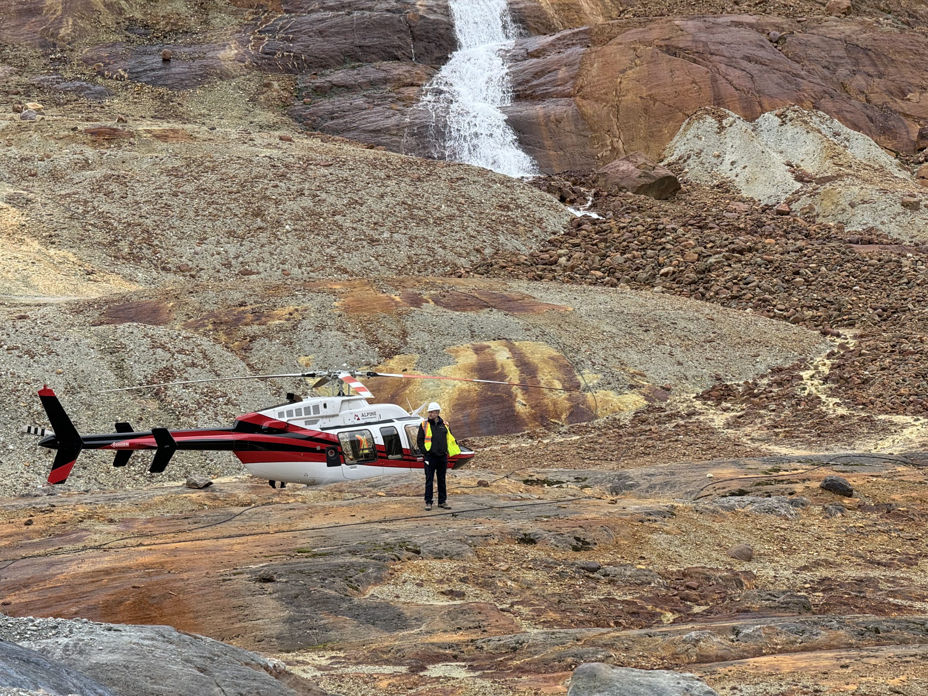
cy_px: 348
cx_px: 464
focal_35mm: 120
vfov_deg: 12.3
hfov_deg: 16.4
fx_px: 3217
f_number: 2.8
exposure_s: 1/644
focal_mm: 15.66
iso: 50
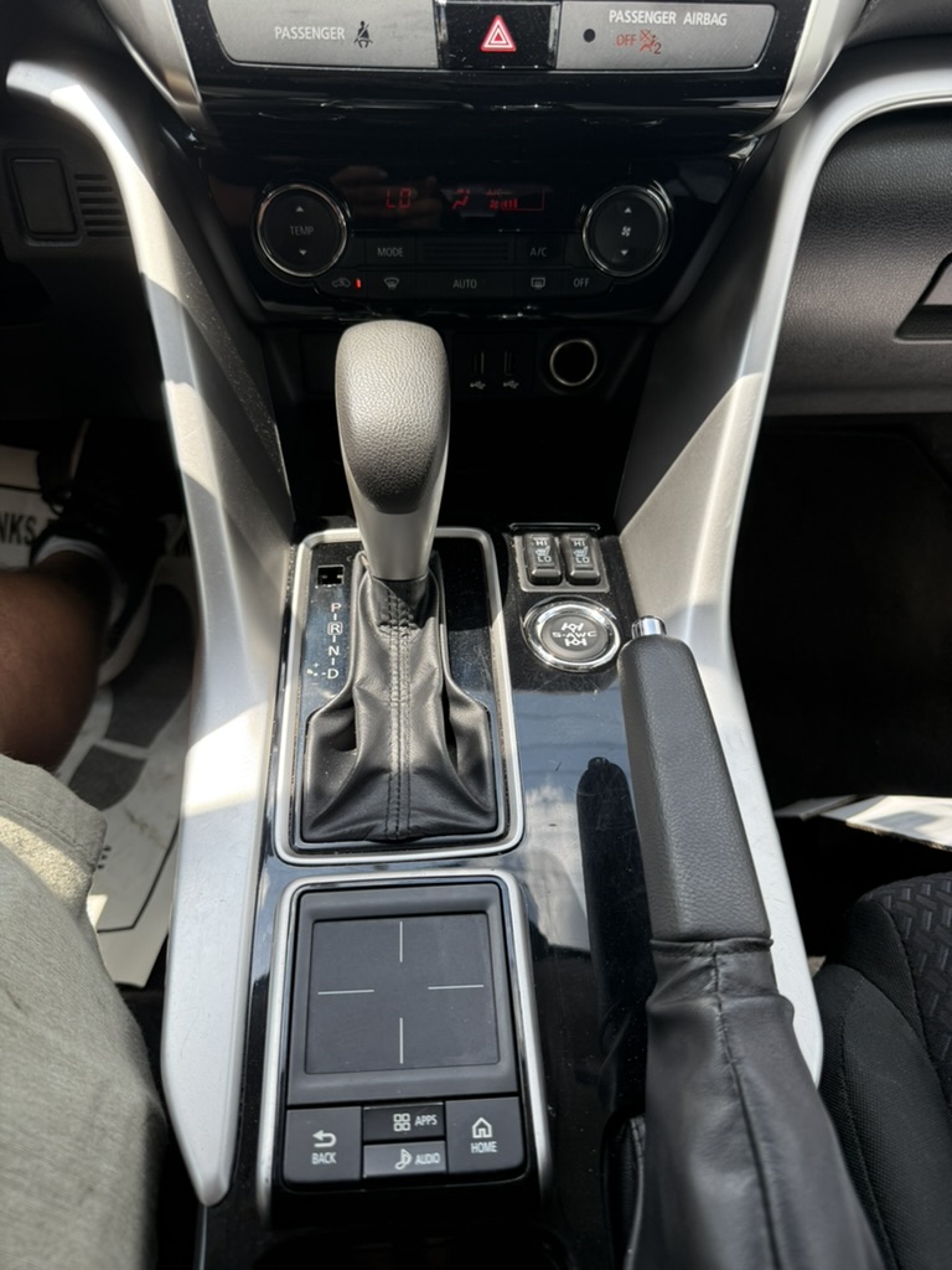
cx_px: 476
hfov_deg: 56.8
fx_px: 880
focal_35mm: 24
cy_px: 635
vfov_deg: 71.6
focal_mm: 6.76
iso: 100
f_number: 1.78
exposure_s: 1/715
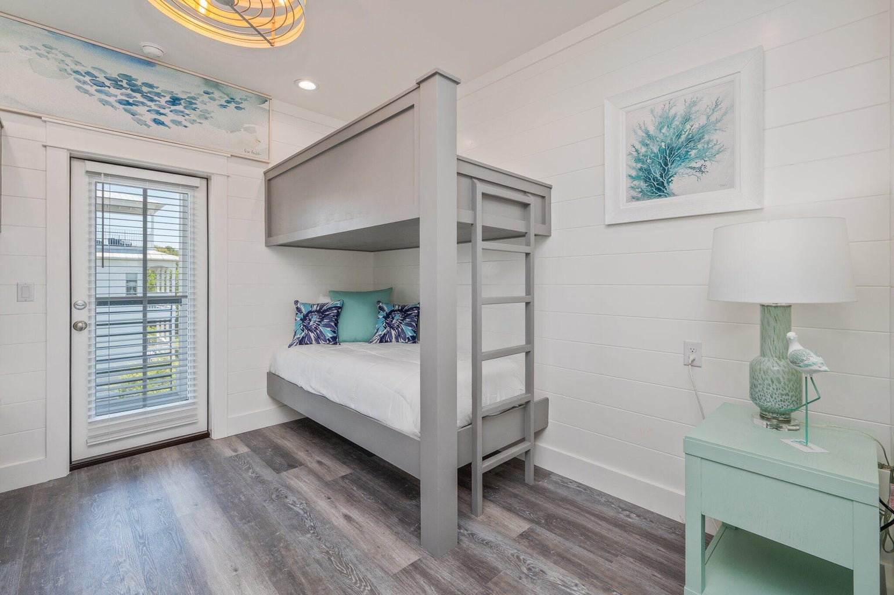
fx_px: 385
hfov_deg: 98.6
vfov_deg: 75.4
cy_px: 298
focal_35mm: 16
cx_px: 447
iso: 250
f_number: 9
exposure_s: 1/30
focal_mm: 15.5
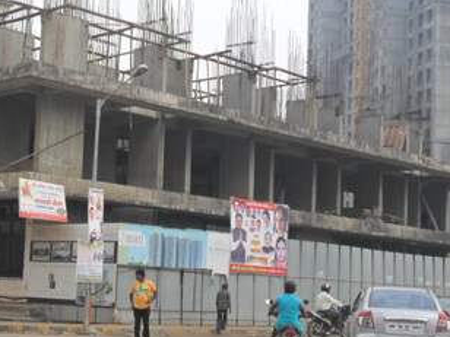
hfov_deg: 25.0
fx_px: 1001
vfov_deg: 19.1
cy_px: 206
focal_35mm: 77
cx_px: 112
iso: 100
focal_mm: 6.6
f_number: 4
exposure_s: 1/350
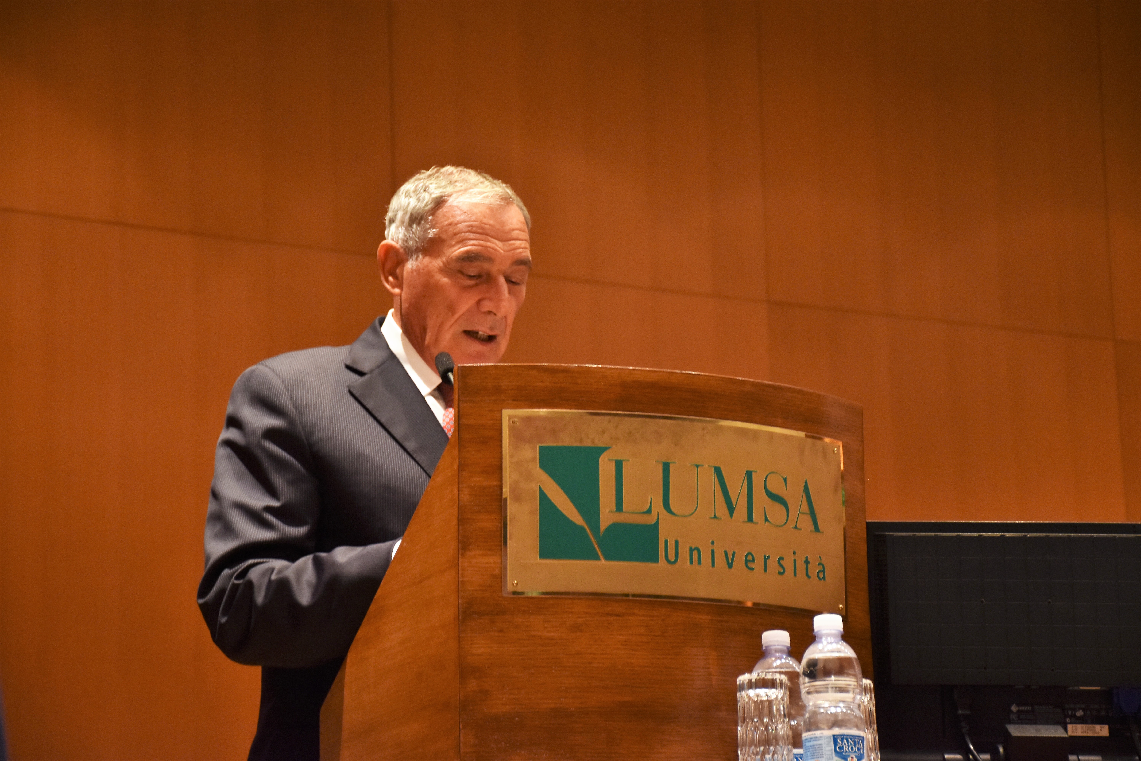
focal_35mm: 112
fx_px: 3565
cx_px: 570
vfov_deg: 12.2
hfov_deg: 18.2
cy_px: 380
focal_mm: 75
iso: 640
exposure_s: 1/20
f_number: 5
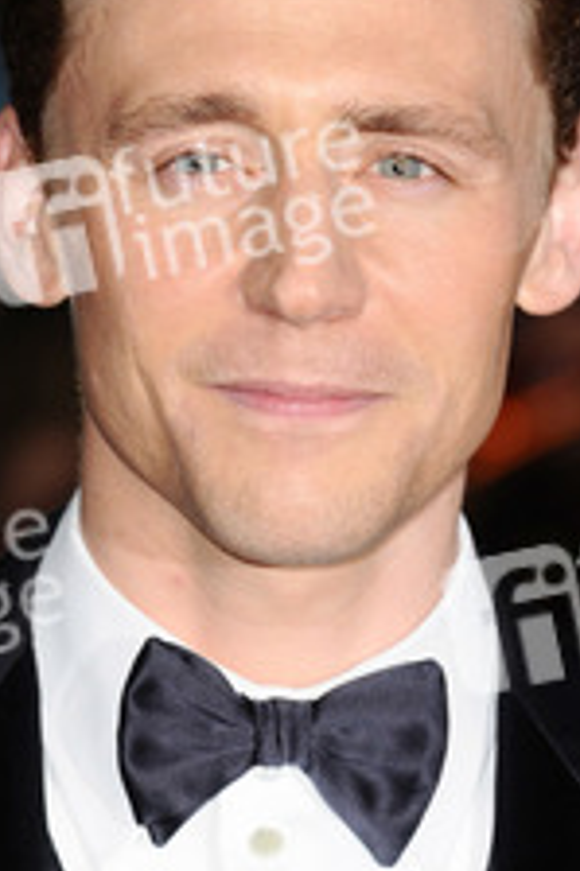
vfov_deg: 4.4
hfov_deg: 2.9
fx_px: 11348
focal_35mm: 469
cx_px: 290
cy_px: 408
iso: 320
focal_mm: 175
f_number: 4.5
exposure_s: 1/200
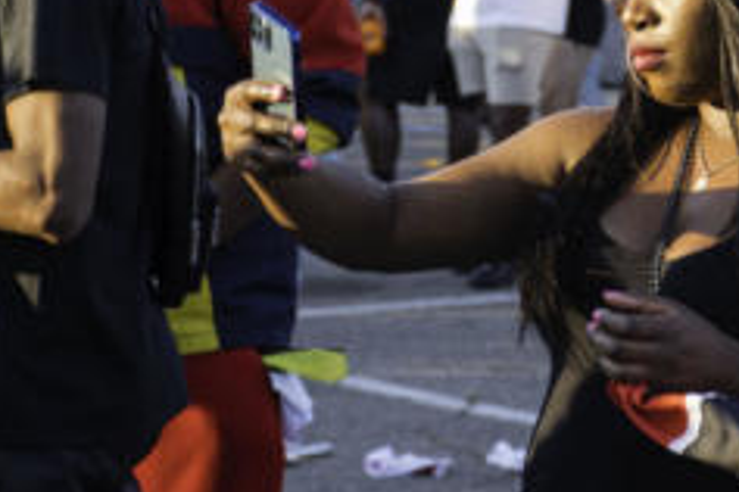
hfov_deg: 10.8
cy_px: 201
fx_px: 3900
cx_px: 642
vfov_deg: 7.2
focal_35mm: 190
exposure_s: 1/250
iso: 400
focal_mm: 60
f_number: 5.6
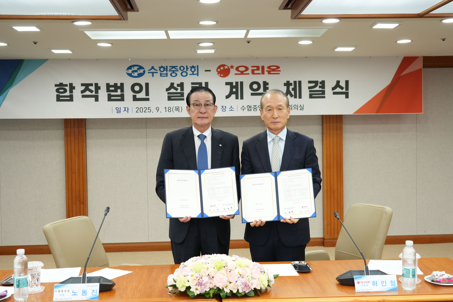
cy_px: 153
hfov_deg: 45.4
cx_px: 225
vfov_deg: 31.2
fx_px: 541
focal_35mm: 43
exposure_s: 1/200
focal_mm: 42
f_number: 5
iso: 1250
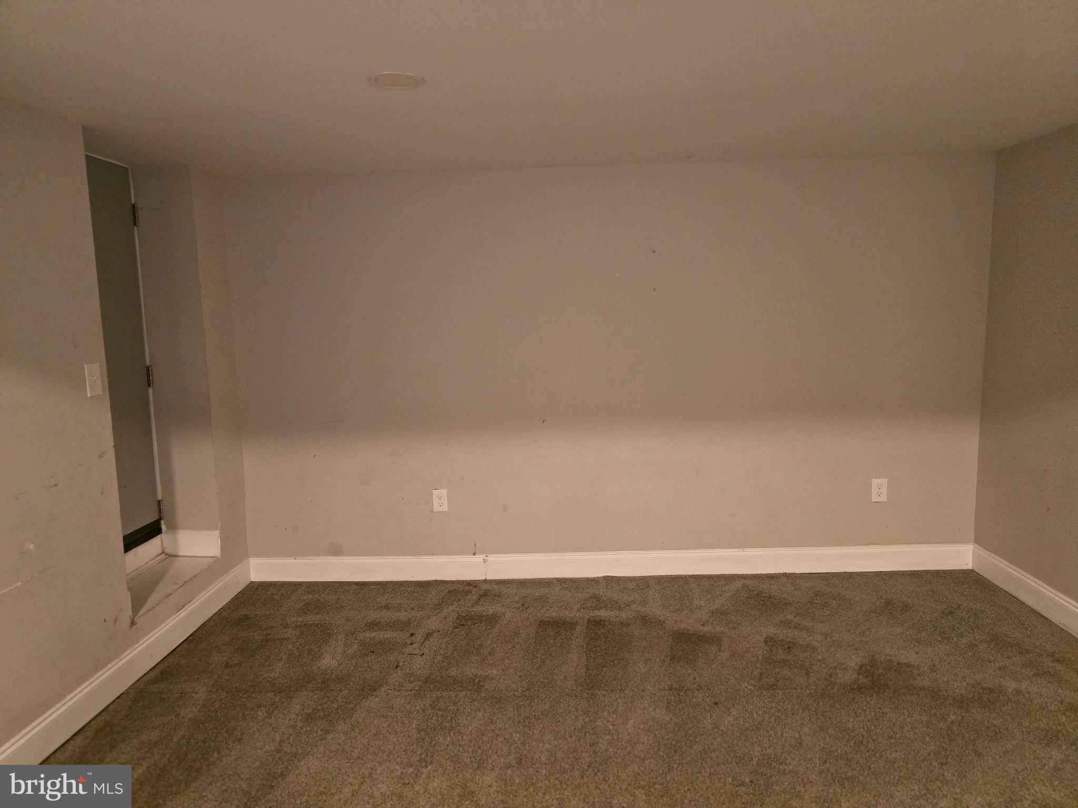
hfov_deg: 73.9
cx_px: 539
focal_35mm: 23
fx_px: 716
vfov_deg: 58.9
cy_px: 404
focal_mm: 6.3
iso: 1250
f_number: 1.7
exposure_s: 1/60
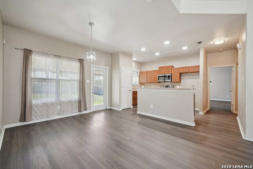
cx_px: 126
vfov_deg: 77.4
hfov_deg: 100.4
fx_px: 105
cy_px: 84
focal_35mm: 15
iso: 800
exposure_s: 1/30
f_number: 8
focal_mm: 15
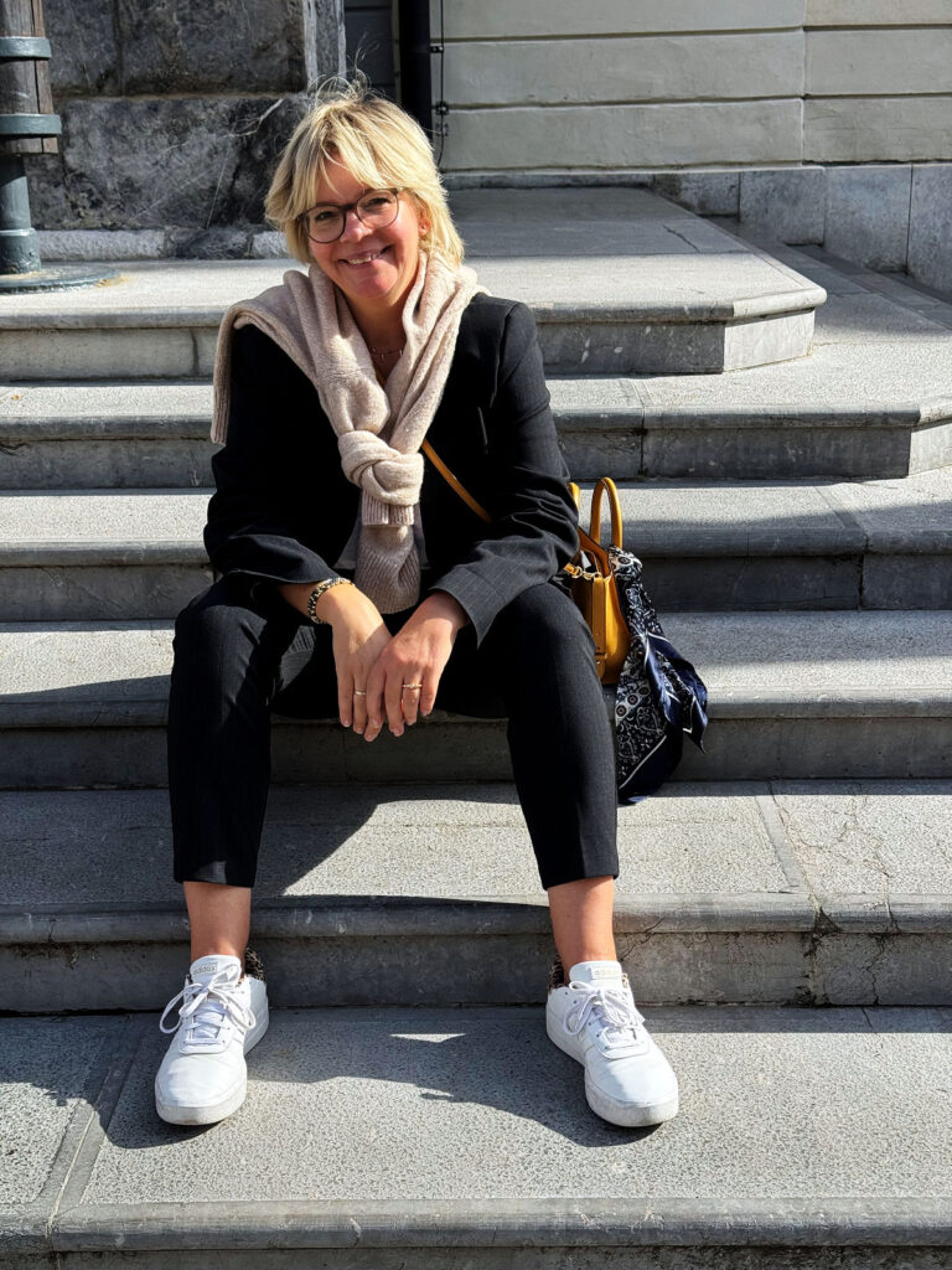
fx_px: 1760
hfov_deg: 30.3
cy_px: 635
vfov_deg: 39.7
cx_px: 476
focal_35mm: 48
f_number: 1.78
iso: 64
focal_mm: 6.76
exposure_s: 1/2252
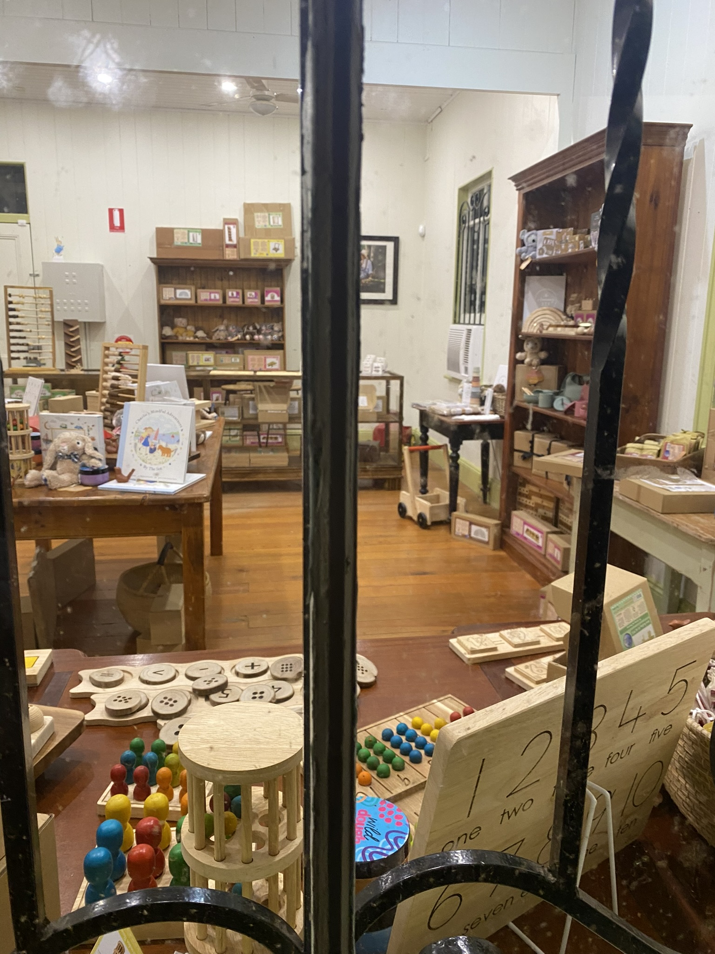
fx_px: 716
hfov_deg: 53.1
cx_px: 358
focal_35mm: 26
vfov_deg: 67.3
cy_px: 477
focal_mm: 4.25
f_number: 1.8
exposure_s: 1/50
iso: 160
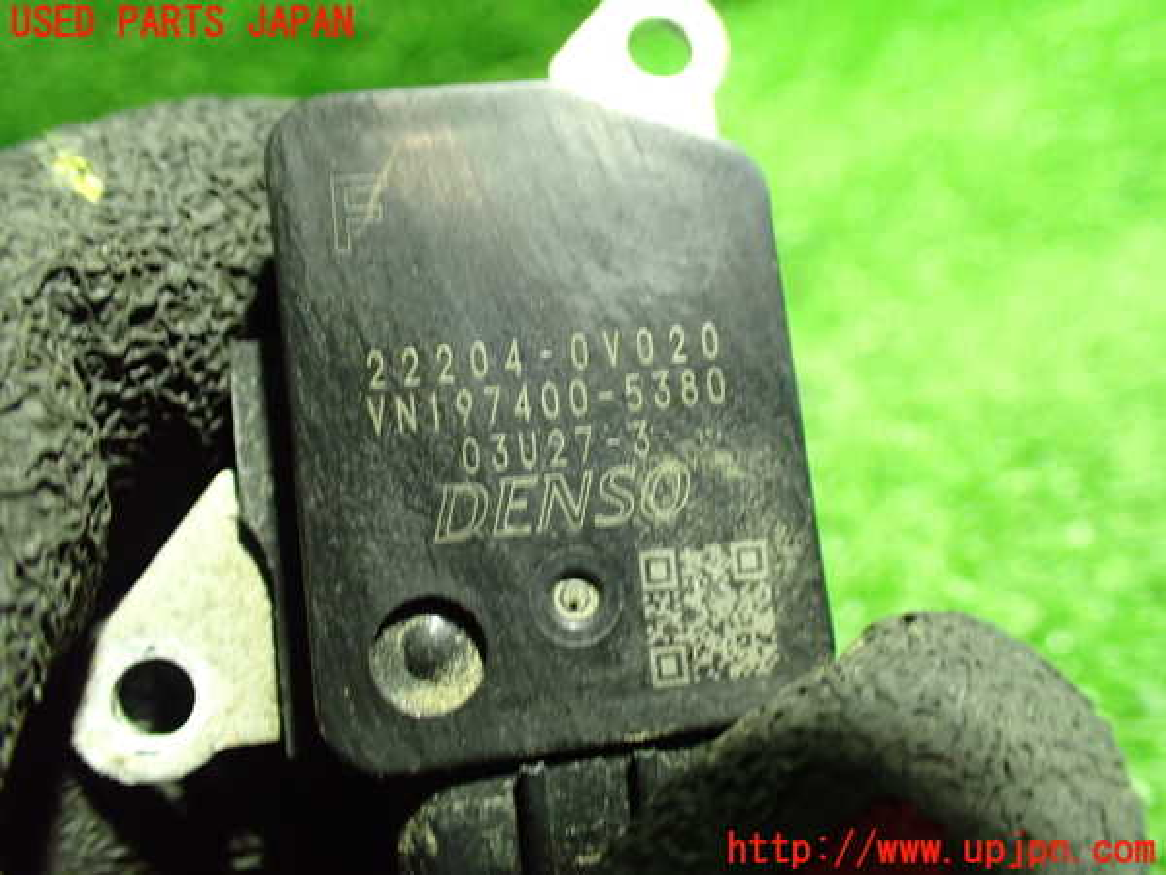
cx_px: 583
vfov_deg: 46.8
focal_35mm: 30
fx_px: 1011
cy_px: 438
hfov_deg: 60.0
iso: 1000
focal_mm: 5.4
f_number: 2.3
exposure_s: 1/30
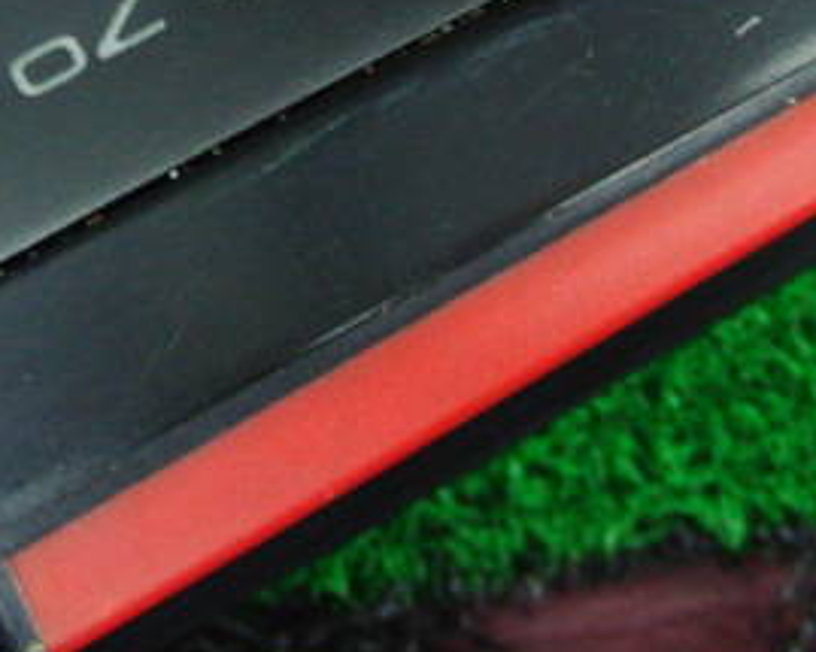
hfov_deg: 22.2
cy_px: -64
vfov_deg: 17.3
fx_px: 2076
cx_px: 334
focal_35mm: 86
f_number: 3.6
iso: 400
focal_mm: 6.42
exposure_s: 1/30
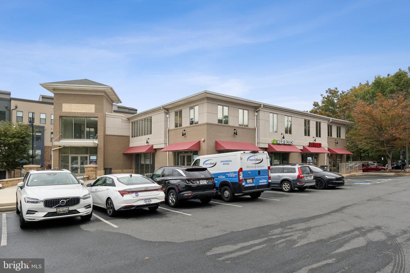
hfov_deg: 81.2
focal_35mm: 21
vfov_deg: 59.5
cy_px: 136
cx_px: 205
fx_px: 239
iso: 200
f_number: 9
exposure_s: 1/250
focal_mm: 14
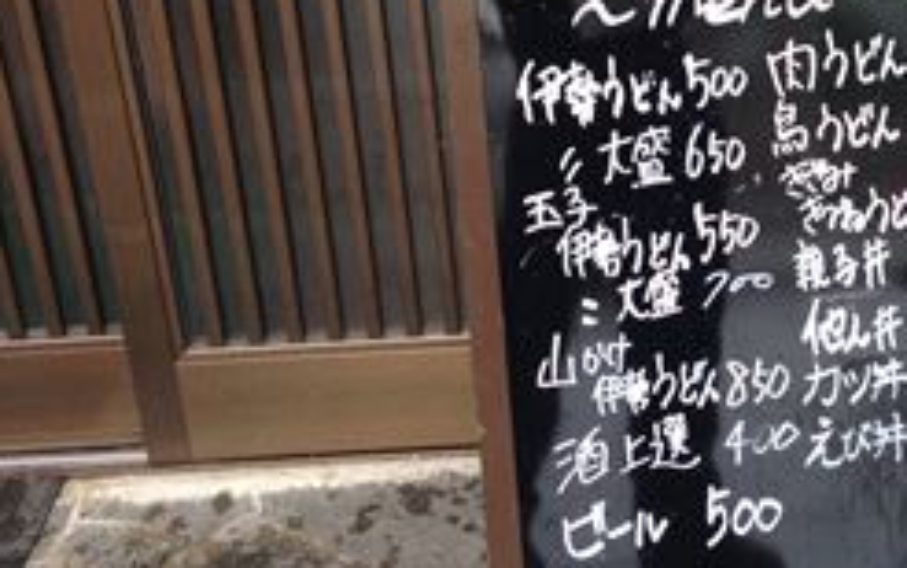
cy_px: 53
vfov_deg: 18.1
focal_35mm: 71
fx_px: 1756
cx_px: 730
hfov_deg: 28.3
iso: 50
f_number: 2.4
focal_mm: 4.12
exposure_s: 1/60
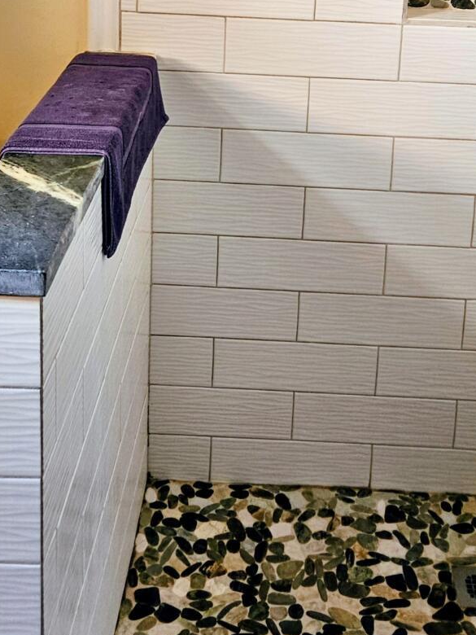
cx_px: 277
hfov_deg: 24.8
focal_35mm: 59
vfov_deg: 30.9
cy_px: 42
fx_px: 1082
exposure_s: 1/120
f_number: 1.8
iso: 320
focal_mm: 5.4
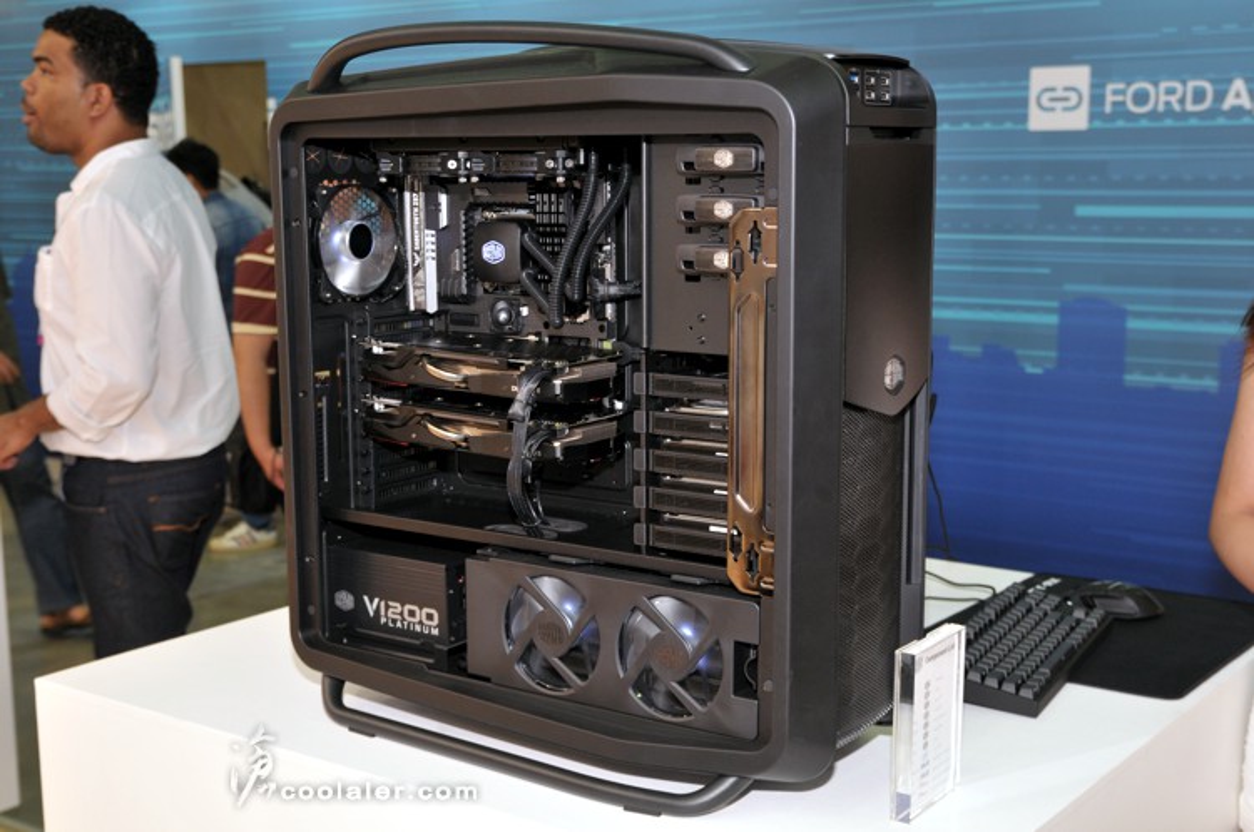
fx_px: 1774
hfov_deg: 38.9
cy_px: 416
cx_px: 627
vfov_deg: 26.4
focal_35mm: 51
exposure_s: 1/80
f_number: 5
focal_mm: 34
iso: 400
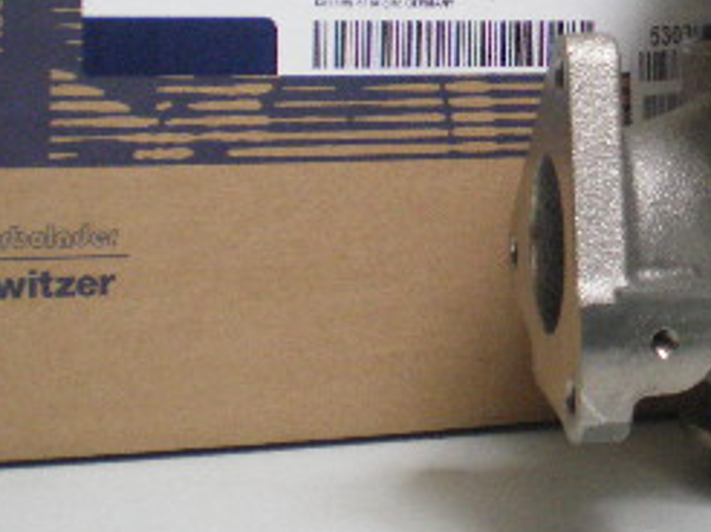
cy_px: -9
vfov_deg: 14.7
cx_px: 702
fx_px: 2031
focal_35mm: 99
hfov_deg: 19.3
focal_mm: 6.3
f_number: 3.1
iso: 400
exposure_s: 1/13
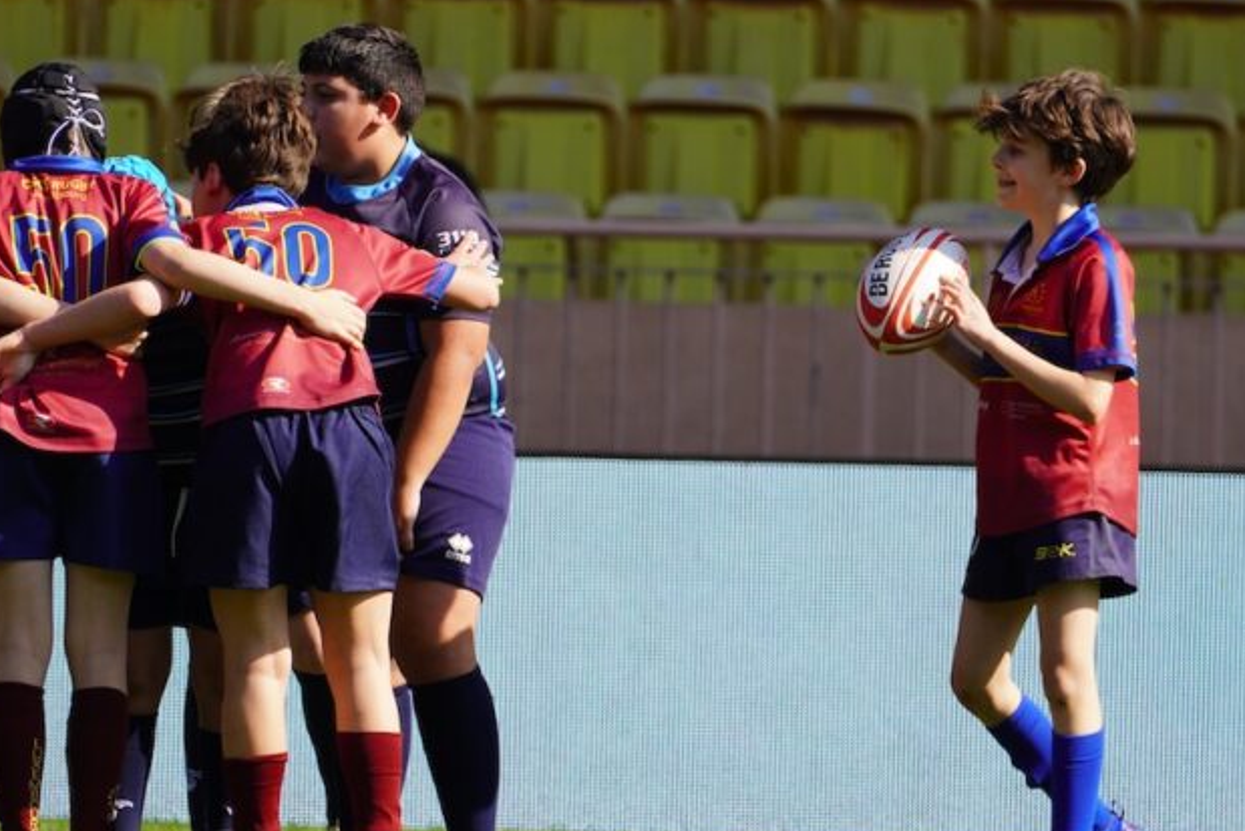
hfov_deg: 2.4
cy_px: 472
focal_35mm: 869
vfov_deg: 1.6
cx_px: 712
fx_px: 30058
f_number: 6.3
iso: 200
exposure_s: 1/500
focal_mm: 350
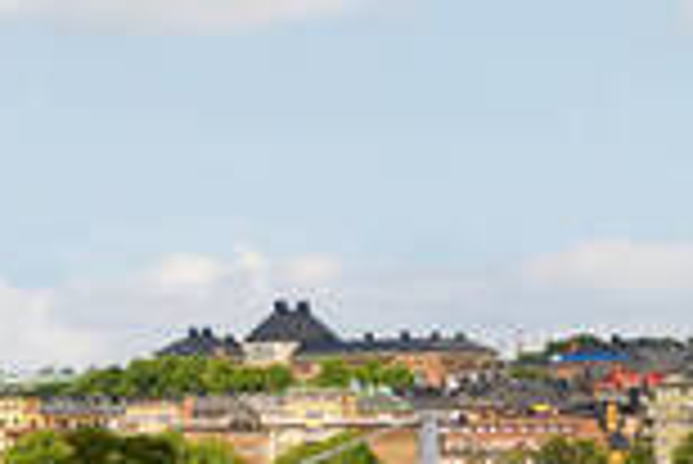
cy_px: 498
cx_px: 1161
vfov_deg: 6.6
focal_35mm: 209
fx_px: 4027
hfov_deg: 9.5
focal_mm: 52
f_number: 8
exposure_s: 1/400
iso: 160
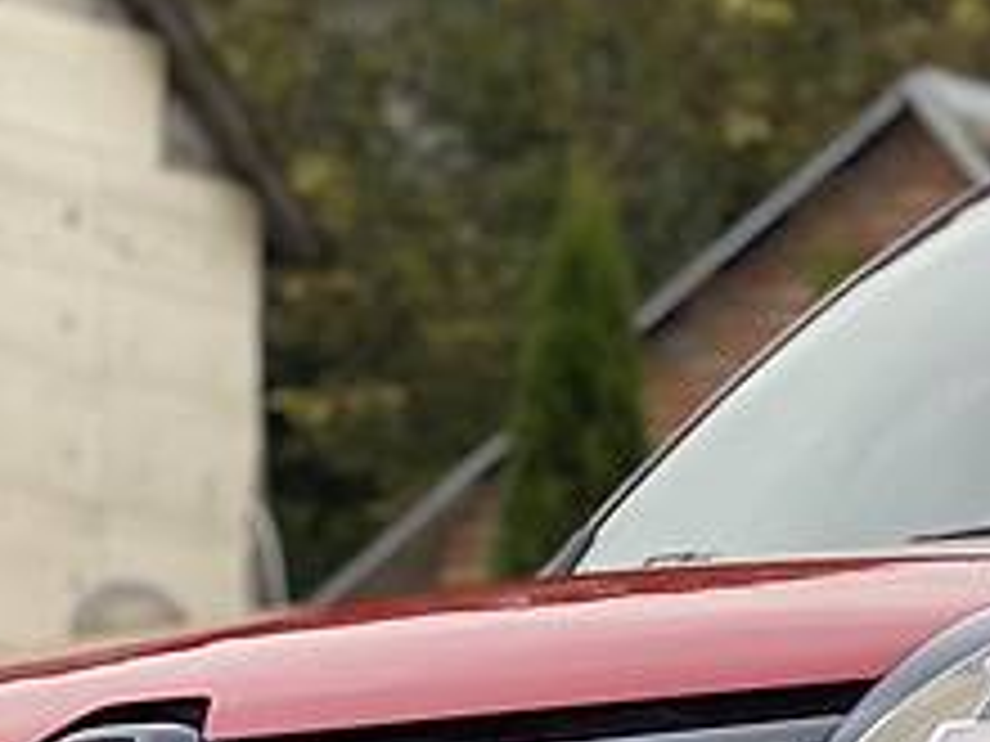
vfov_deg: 7.7
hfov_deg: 10.2
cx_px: 1364
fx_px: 5405
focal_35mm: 189
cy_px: 1043
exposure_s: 1/122
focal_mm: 6
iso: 80
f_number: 2
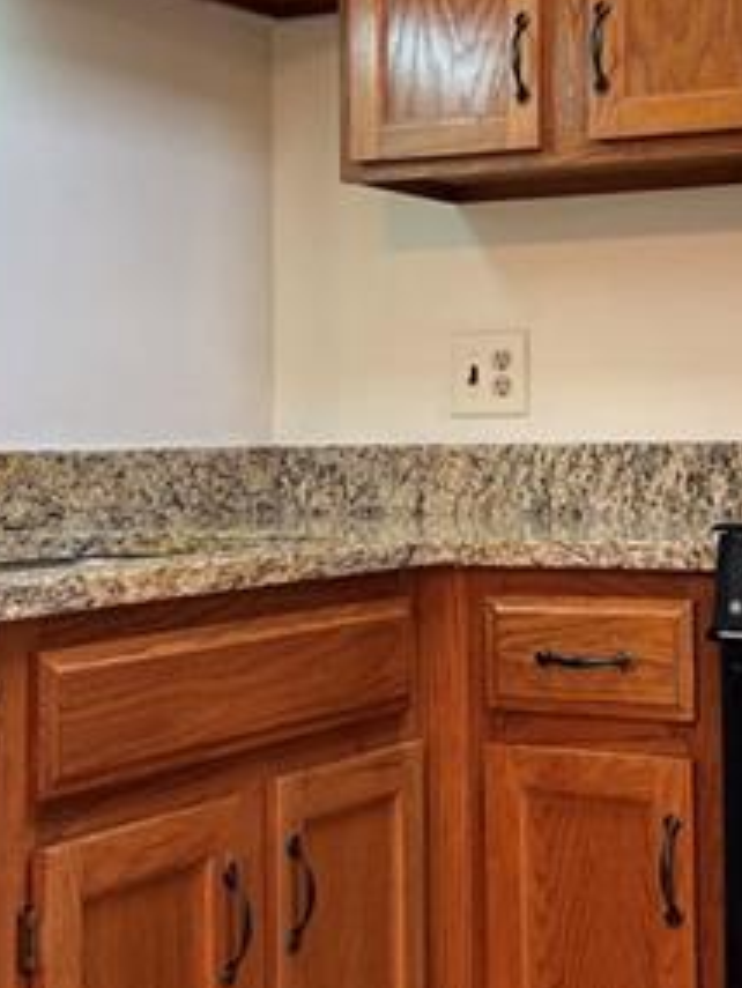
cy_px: 374
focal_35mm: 70
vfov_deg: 27.7
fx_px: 1999
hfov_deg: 21.0
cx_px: 451
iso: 100
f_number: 1.5
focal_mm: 5.7
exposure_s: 1/60
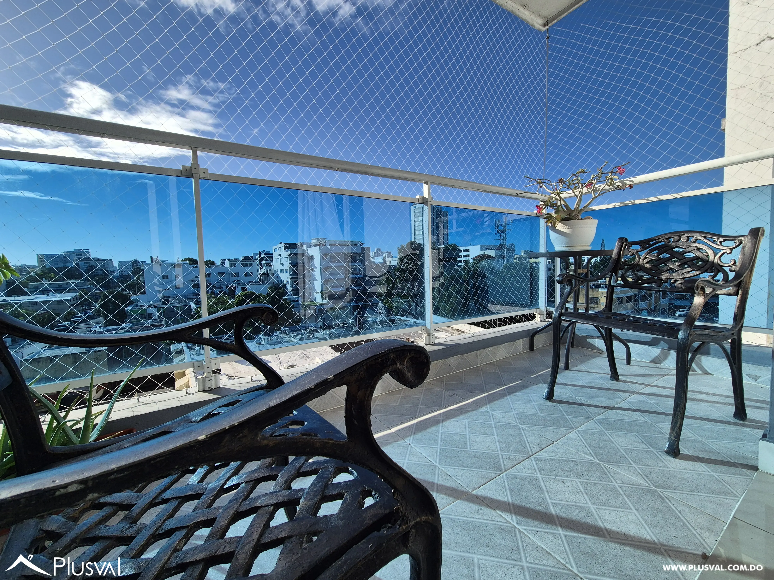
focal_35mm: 13
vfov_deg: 89.9
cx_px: 387
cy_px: 290
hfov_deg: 106.2
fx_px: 291
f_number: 2.2
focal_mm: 2.2
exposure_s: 1/2816
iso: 50
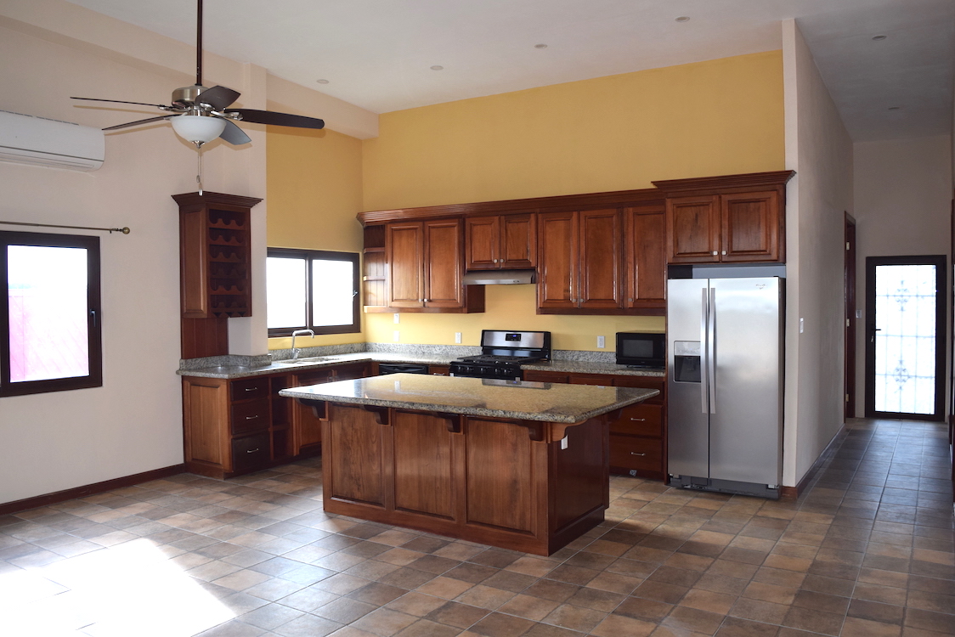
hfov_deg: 67.4
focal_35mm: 27
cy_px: 318
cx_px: 478
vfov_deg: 48.0
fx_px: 716
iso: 360
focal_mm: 18
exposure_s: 1/125
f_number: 5.6
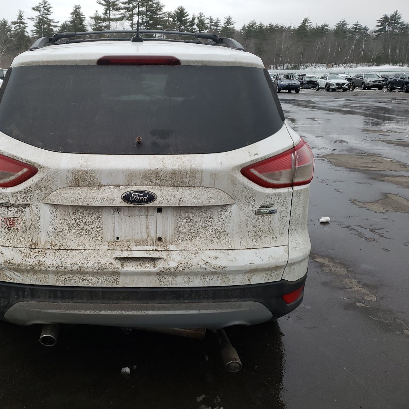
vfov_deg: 52.5
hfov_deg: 51.6
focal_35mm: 31
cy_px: 203
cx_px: 139
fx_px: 414
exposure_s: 1/120
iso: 70
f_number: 1.5
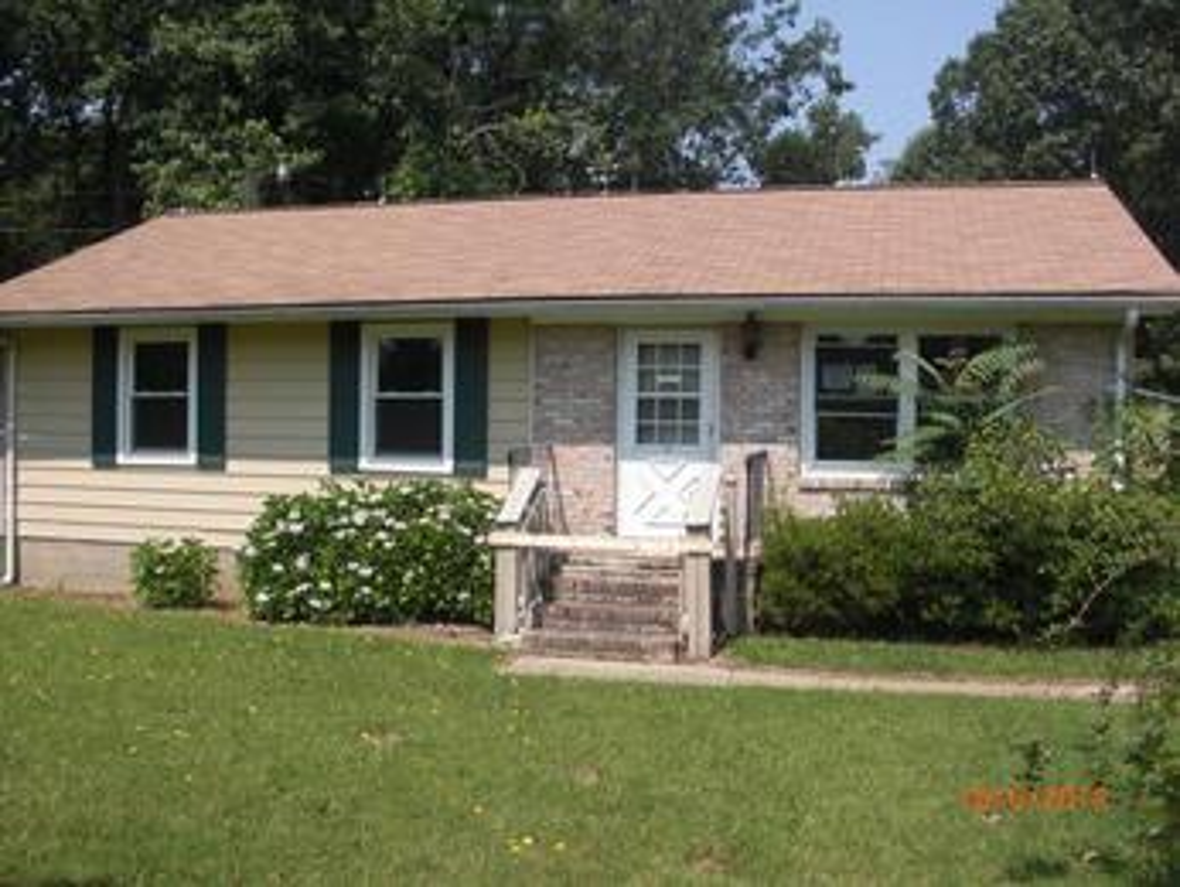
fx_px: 1228
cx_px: 590
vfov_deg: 39.7
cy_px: 444
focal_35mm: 36
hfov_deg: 51.3
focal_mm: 6.3
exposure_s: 1/160
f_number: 7.9
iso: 50
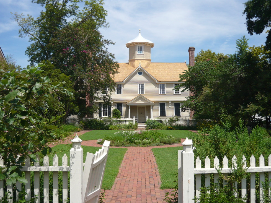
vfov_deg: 37.7
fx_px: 297
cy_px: 102
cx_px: 136
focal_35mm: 38
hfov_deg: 49.0
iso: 100
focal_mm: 6.3
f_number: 8
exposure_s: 1/200
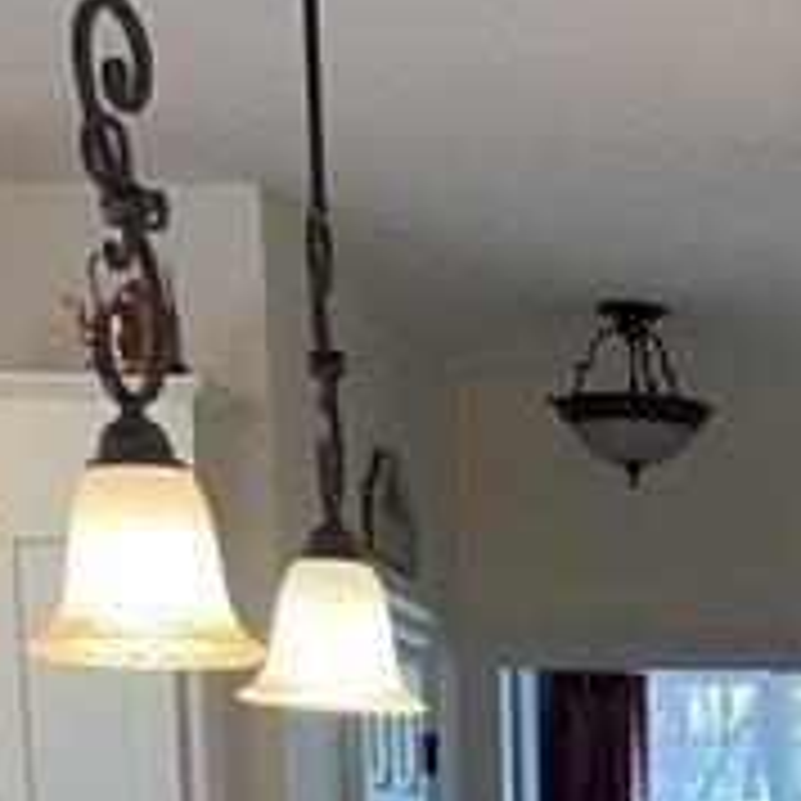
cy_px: 1539
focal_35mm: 99
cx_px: 914
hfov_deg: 16.9
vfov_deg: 14.8
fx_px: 2592
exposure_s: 1/60
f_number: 1.8
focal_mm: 4.25
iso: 64
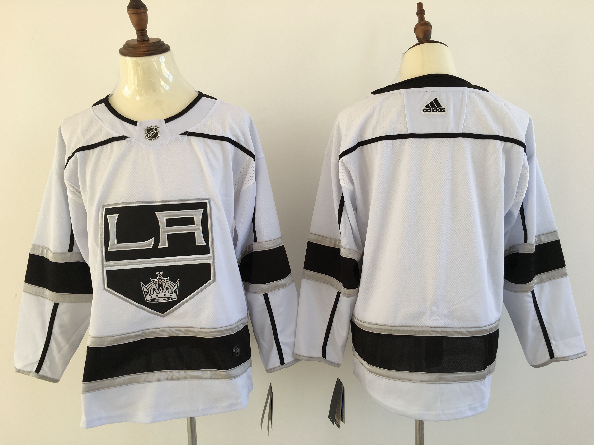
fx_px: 498
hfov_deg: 61.7
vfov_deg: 48.2
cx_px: 297
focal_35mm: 29
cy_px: 222
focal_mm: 4.15
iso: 25
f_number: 2.2
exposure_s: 1/122
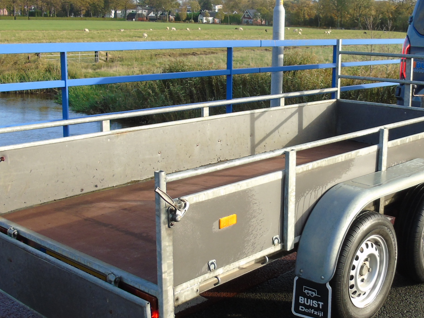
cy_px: 148
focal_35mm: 51
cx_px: 283
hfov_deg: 37.1
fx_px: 625
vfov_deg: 28.5
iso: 80
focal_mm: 4.4
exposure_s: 1/250
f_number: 3.4
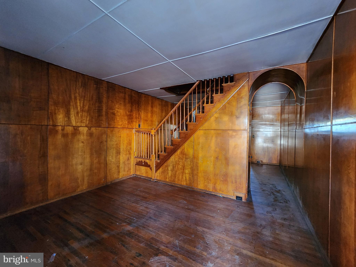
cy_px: 134
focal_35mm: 13
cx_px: 178
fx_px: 134
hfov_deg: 106.2
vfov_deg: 89.9
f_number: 2.2
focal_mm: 2.2
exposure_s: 1/24
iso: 800
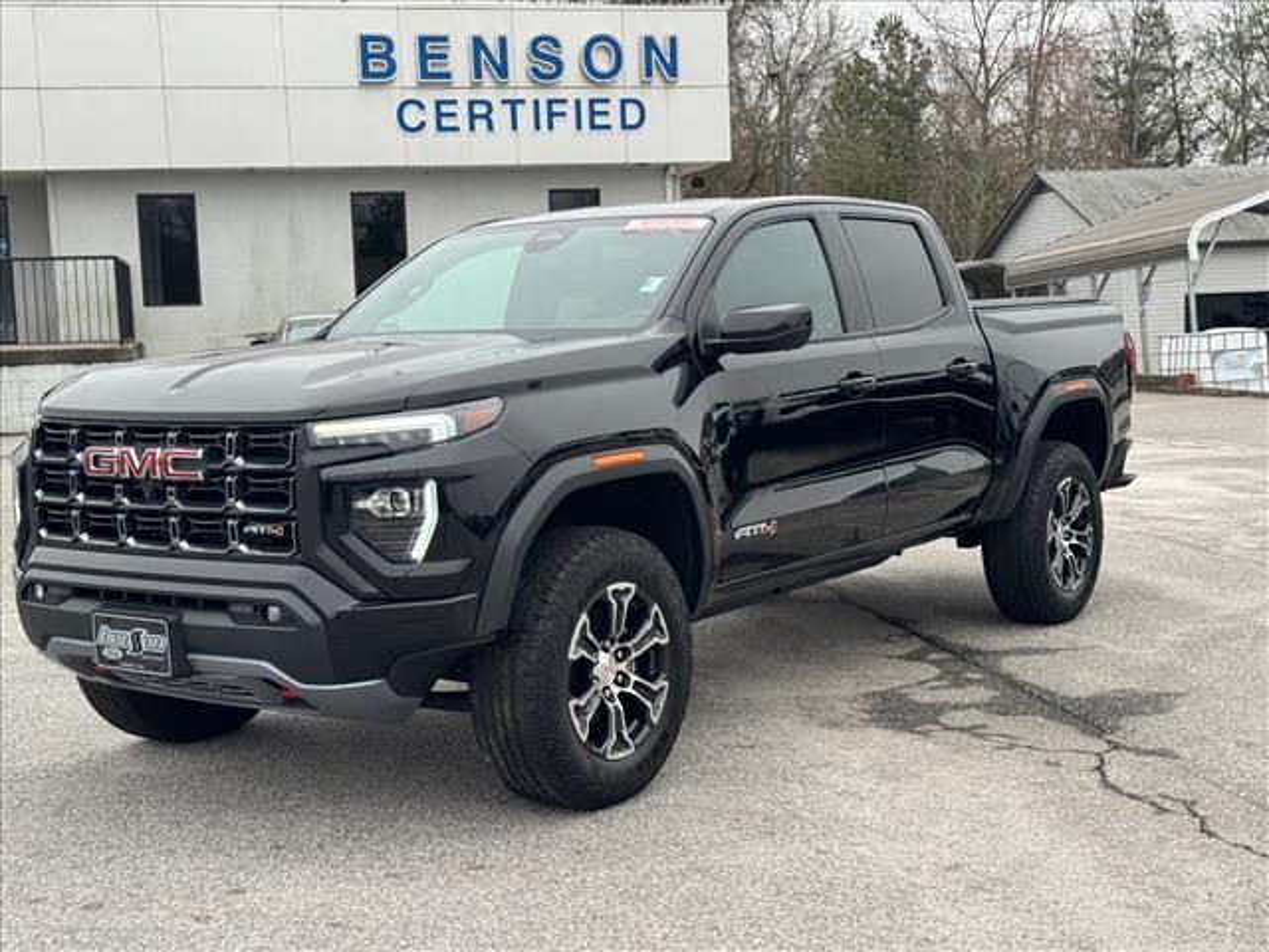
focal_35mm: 48
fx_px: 1760
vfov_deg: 30.3
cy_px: 476
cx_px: 634
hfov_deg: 39.7
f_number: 1.78
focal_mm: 6.76
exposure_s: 1/477
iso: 64
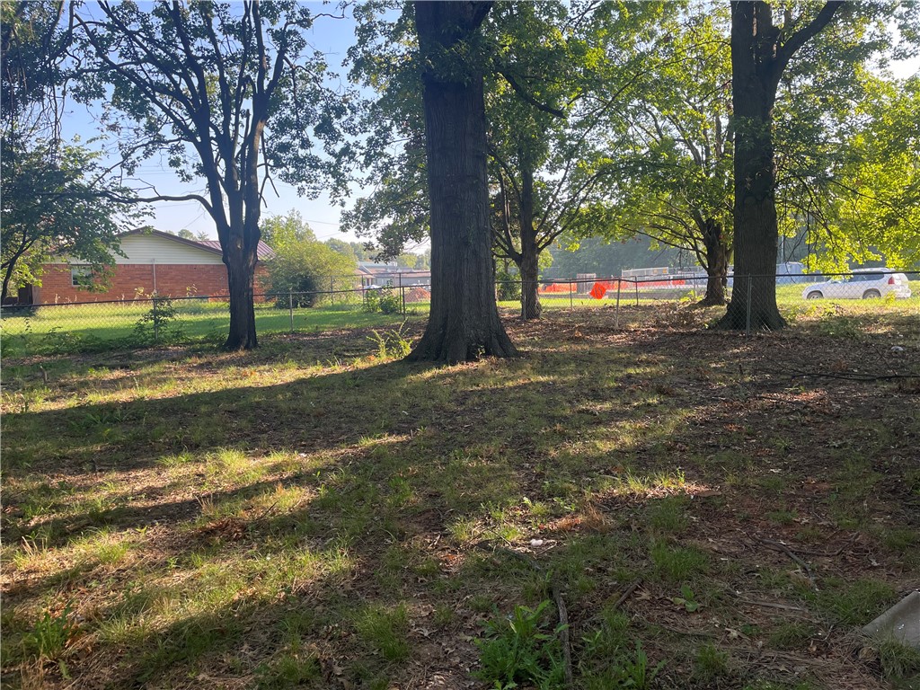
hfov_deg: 67.3
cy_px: 345
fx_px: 691
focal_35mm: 26
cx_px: 460
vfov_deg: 53.1
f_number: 1.6
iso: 50
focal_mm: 4.2
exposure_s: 1/496
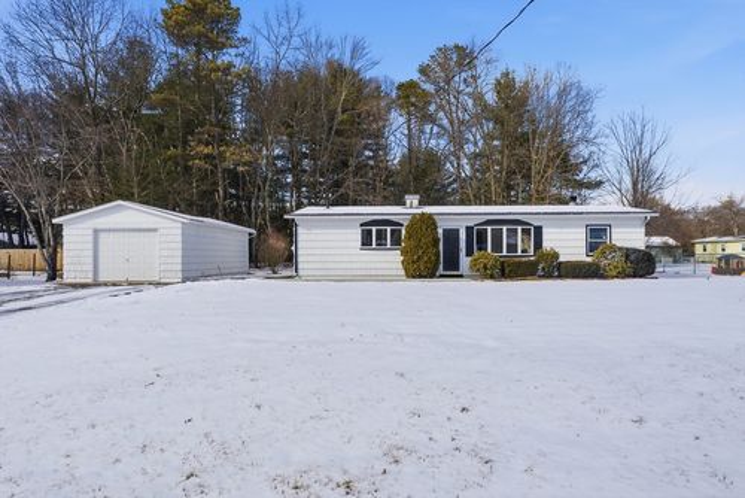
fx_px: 497
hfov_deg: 73.7
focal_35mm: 24
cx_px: 372
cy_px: 249
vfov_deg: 53.2
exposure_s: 1/3200
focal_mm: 24
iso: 100
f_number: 7.1
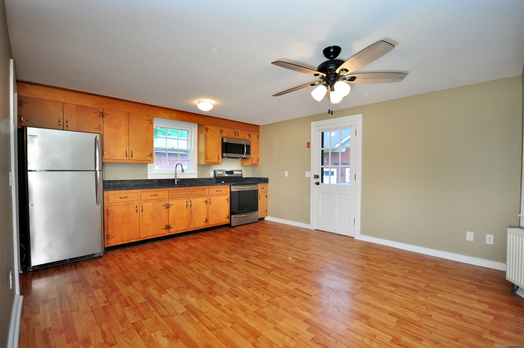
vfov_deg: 71.9
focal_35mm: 16
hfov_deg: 95.1
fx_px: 240
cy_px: 174
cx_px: 262
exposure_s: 1/125
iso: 640
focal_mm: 11
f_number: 4.2
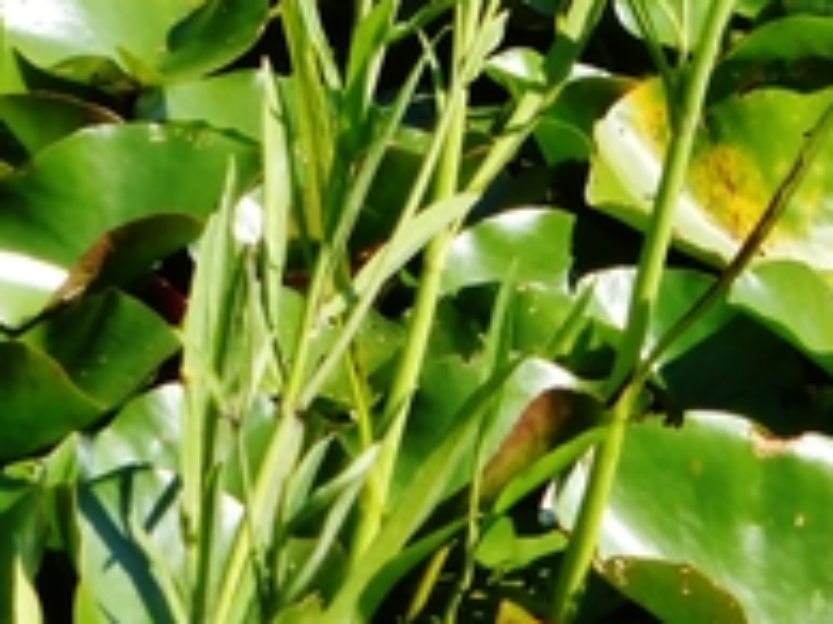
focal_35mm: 366
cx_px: 504
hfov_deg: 5.4
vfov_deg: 4.0
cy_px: -329
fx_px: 8802
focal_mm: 19.4
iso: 125
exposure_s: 1/320
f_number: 5.3
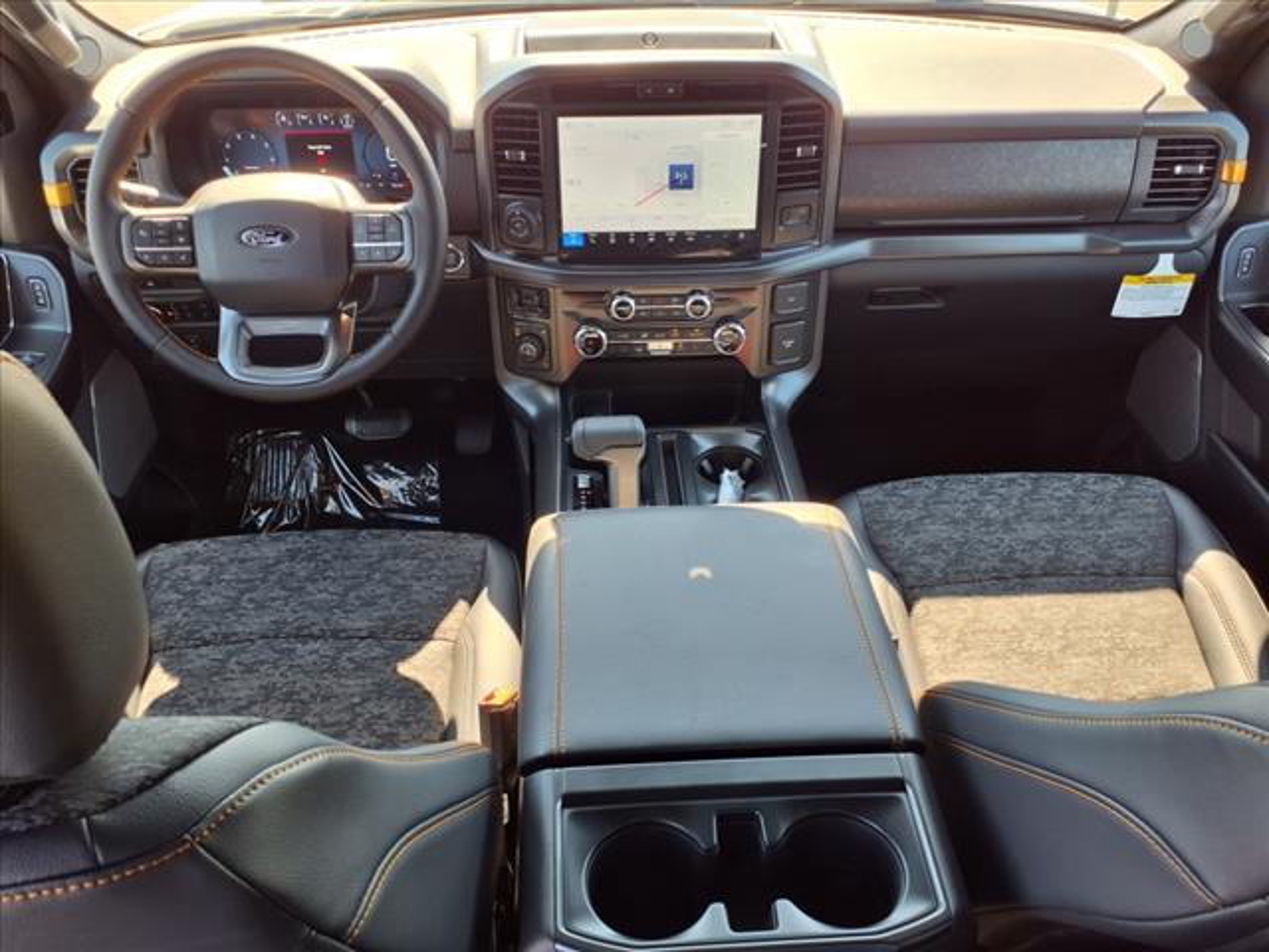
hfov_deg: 65.3
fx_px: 990
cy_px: 476
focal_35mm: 27
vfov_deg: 51.4
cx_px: 634
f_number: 1.9
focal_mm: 3.58
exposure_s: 1/120
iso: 64
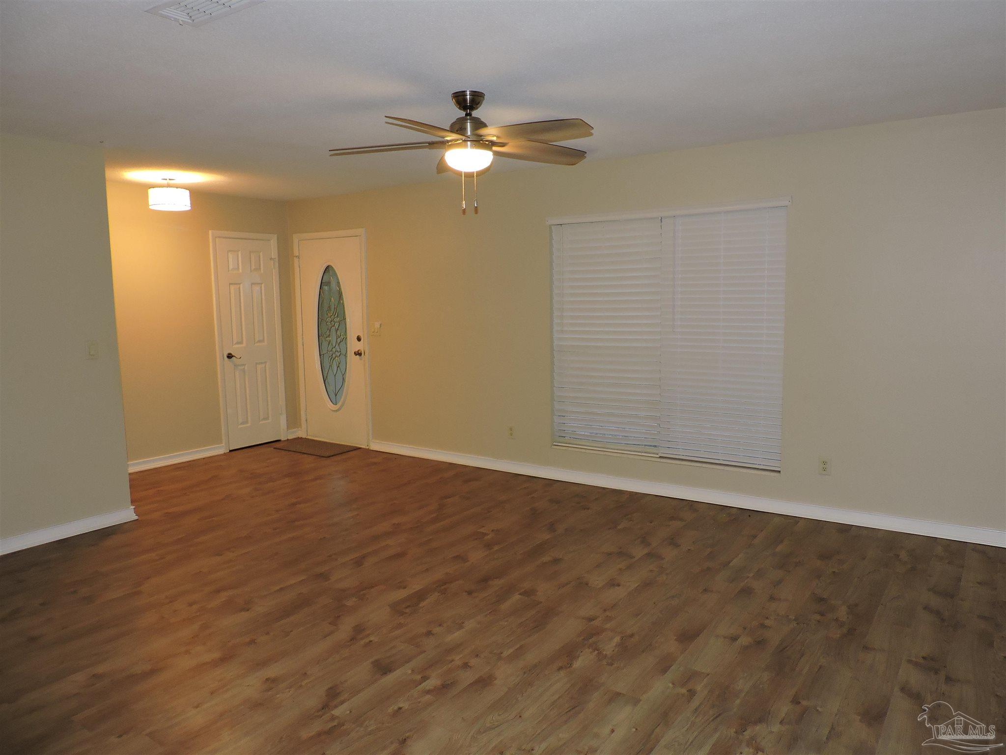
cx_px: 503
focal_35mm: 24
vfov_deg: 56.8
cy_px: 378
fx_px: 697
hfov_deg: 71.6
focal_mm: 4.3
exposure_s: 1/30
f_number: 3
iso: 200
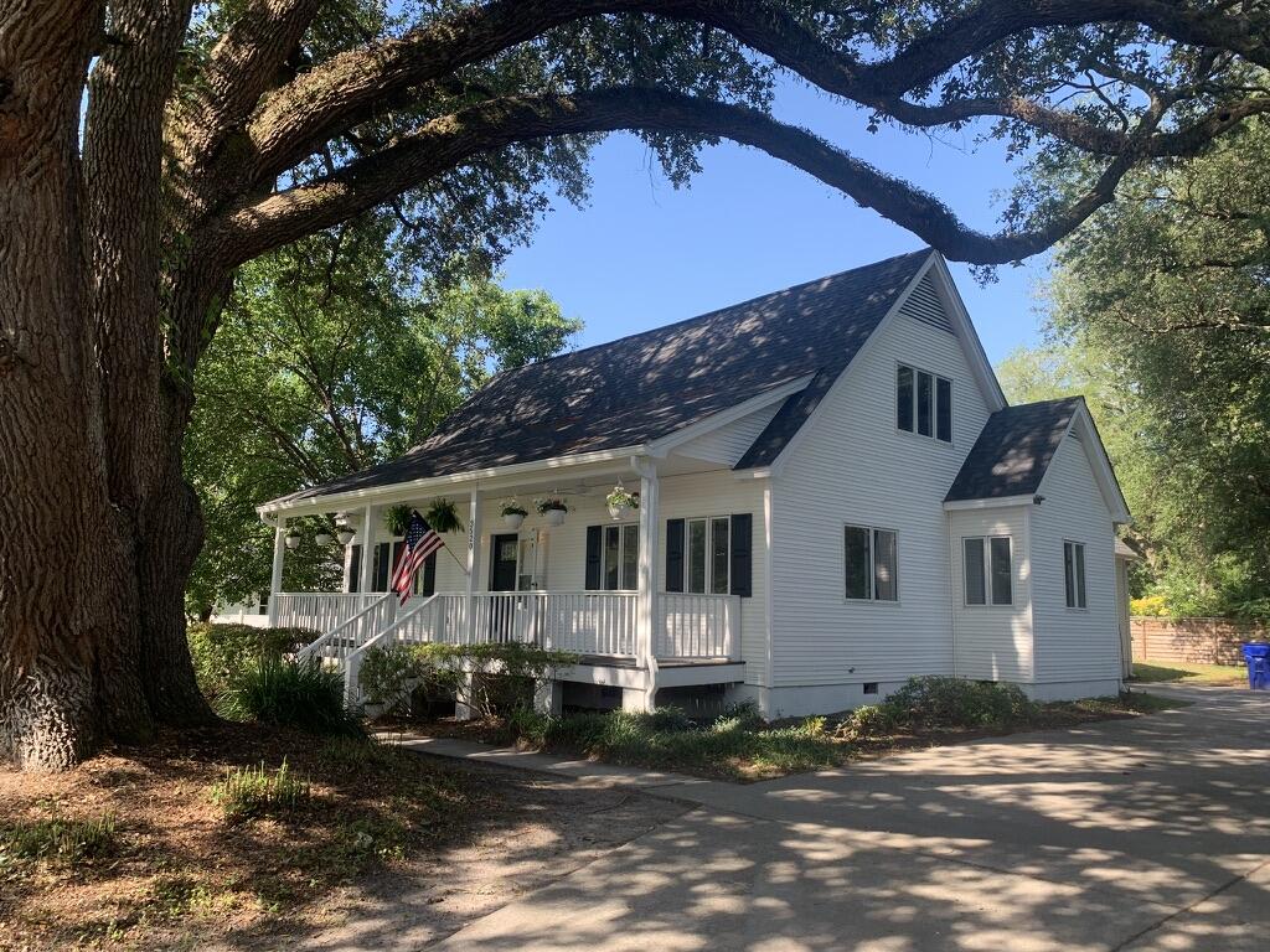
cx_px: 635
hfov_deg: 67.3
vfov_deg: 53.1
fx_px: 954
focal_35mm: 26
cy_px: 476
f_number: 1.8
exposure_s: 1/362
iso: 25
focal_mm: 4.25
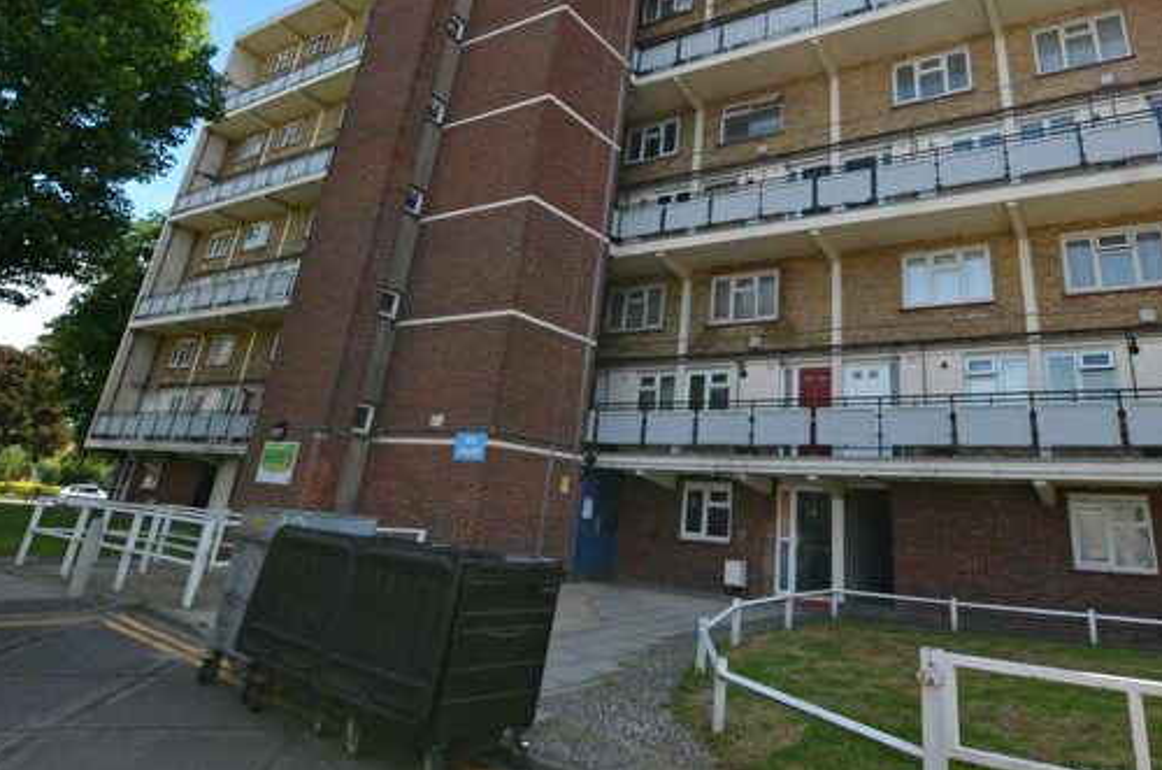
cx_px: 688
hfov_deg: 80.5
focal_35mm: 21
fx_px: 676
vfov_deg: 57.5
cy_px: 238
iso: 180
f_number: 8
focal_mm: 10
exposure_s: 1/250
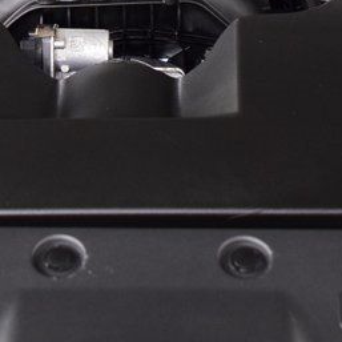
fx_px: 1364
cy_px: -45
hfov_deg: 14.3
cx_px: 138
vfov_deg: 14.0
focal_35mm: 122
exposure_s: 1/15
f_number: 4
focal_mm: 24
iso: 1600
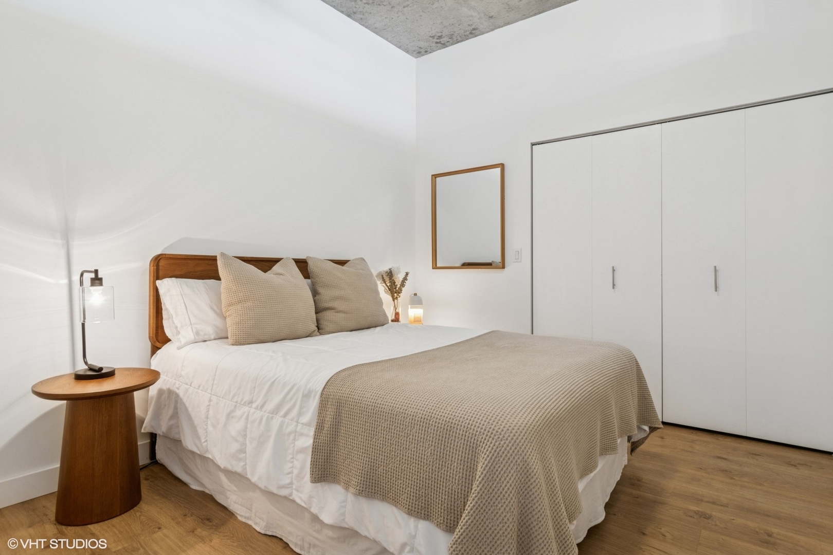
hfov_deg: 90.0
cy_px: 278
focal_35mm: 18
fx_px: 416
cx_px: 416
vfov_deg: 67.4
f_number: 8
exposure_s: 1/4
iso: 200
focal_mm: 12
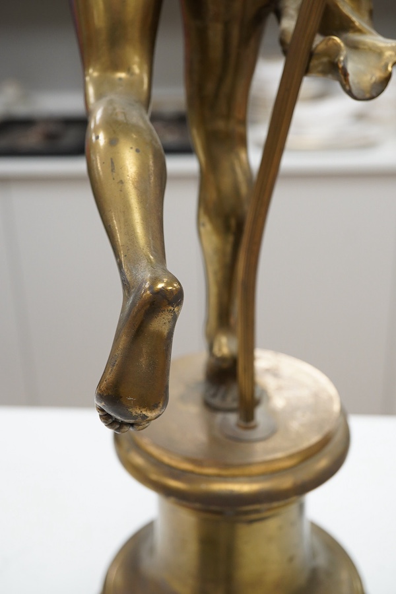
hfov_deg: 29.9
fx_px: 742
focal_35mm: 45
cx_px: 198
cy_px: 297
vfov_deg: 43.6
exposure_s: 1/125
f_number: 8
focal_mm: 30
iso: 1250
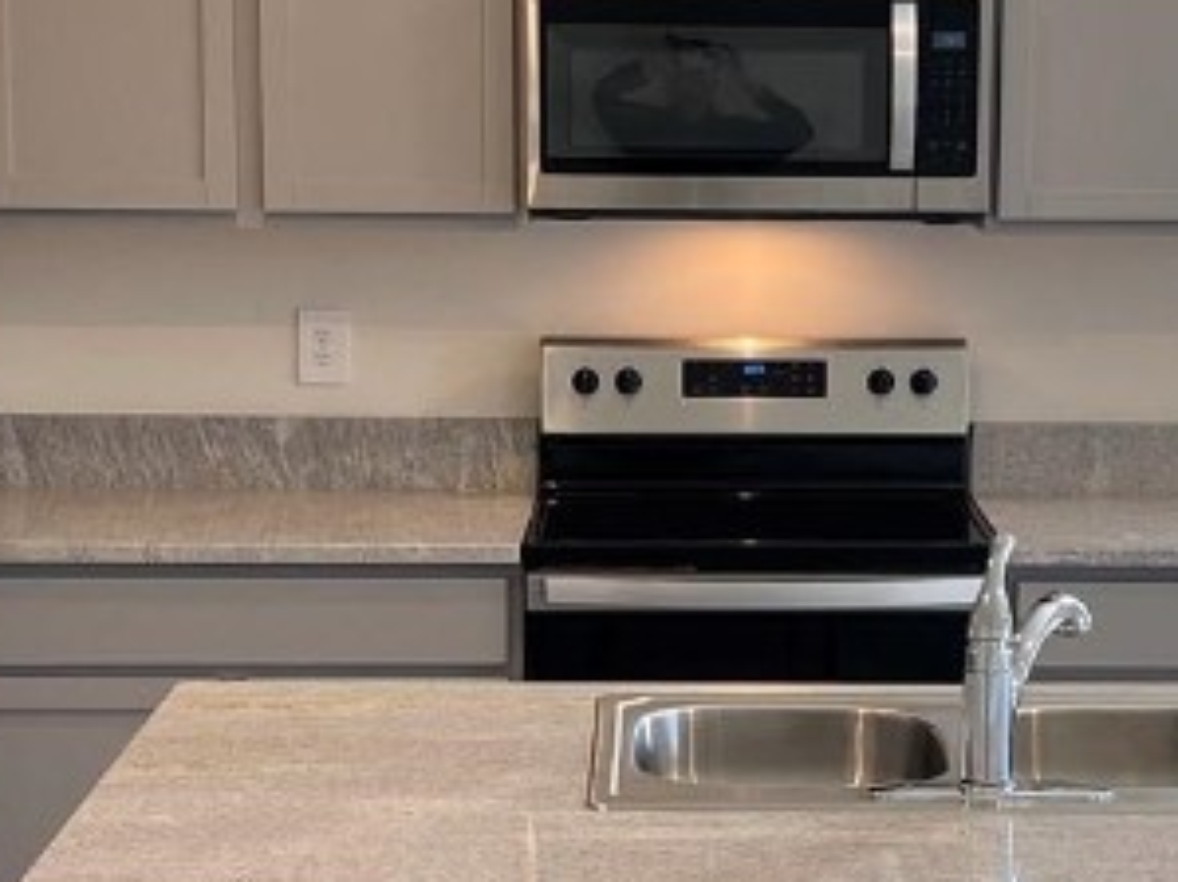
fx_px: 3027
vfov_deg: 16.6
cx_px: 760
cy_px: 488
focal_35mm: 89
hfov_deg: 22.0
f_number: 1.6
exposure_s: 1/120
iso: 80
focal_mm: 5.1
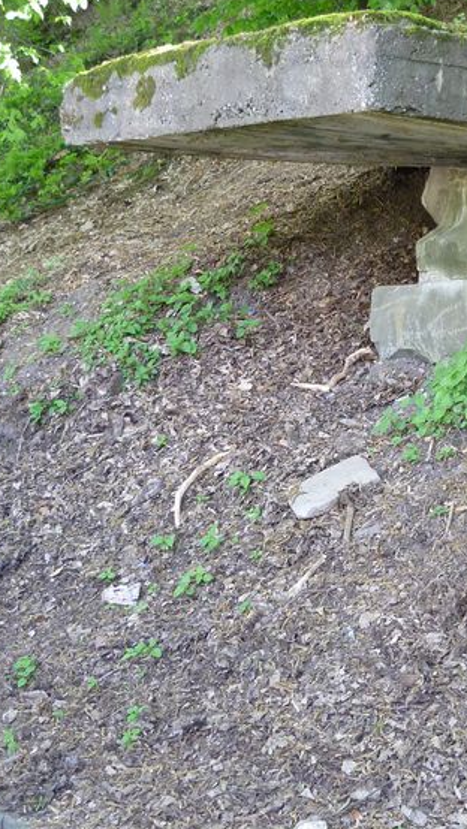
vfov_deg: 30.5
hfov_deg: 17.4
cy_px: 378
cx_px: 367
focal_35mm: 69
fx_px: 1518
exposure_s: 1/40
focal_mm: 7
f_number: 3.2
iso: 200
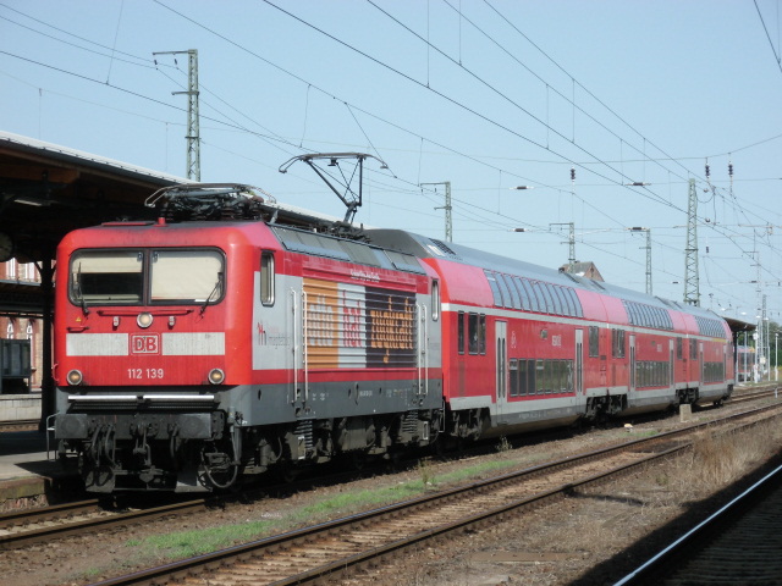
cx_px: 391
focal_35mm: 121
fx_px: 2733
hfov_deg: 16.3
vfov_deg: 12.2
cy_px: 293
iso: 100
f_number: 5.8
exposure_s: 1/378
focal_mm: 21.6
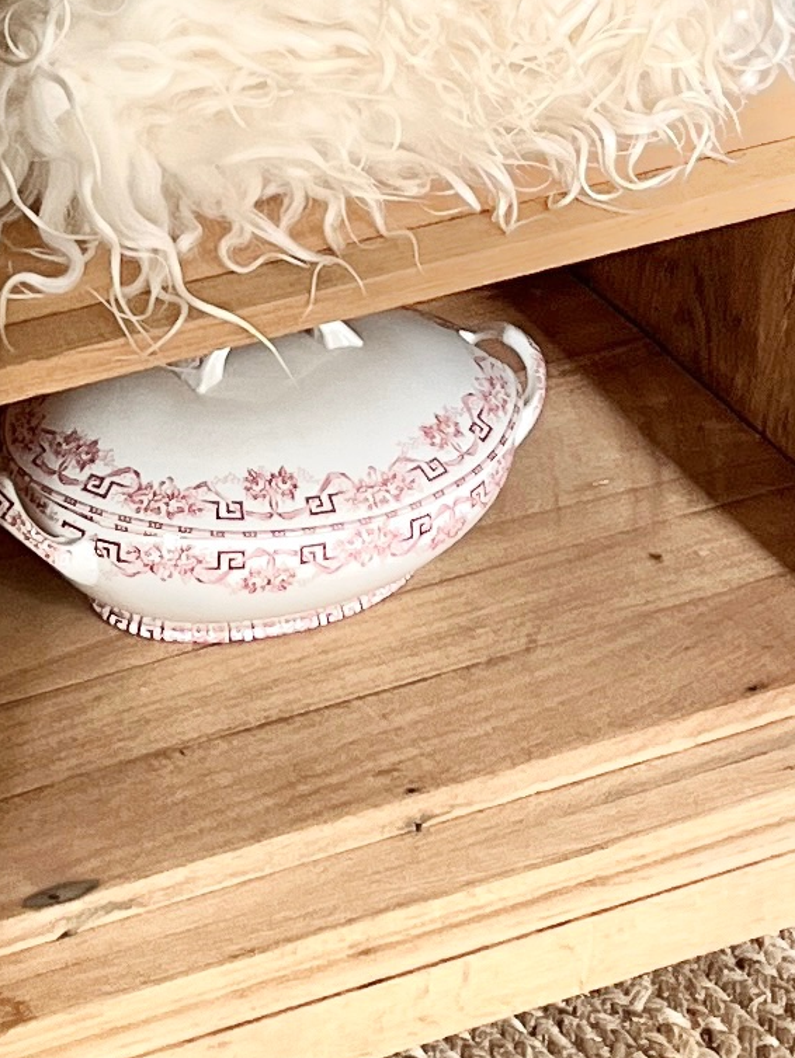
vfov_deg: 13.5
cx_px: -317
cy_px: -431
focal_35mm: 139
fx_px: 4254
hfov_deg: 10.4
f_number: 1.6
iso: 125
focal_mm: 5.1
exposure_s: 1/121
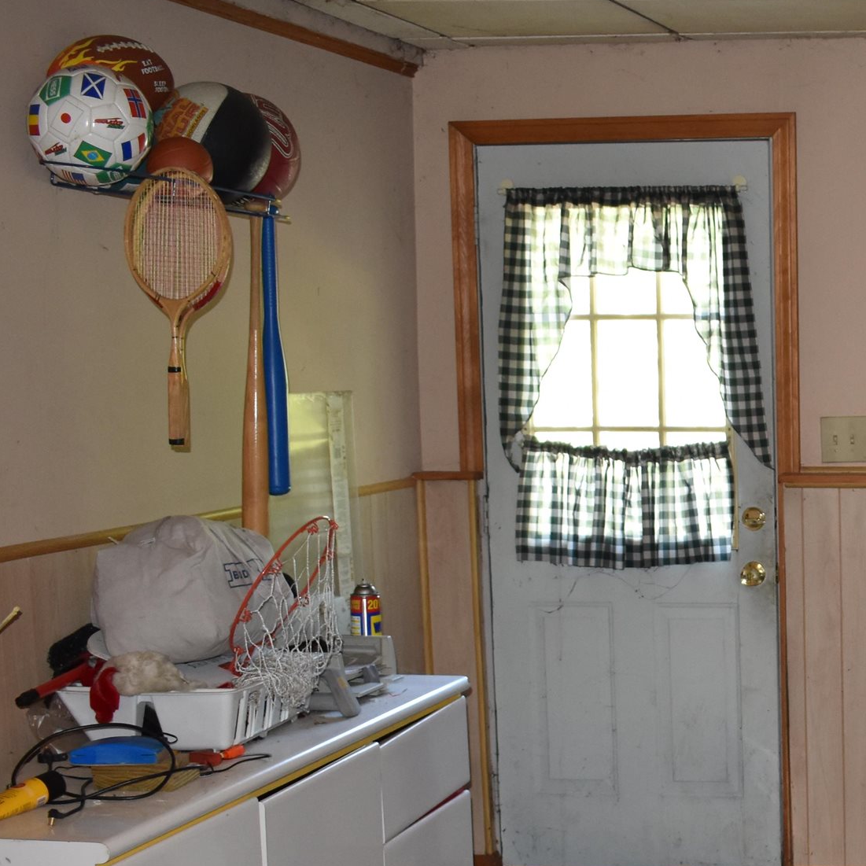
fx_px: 1811
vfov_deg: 26.7
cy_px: 598
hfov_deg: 24.5
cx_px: 1018
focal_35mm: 64
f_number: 3.5
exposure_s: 1/60
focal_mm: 18
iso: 800
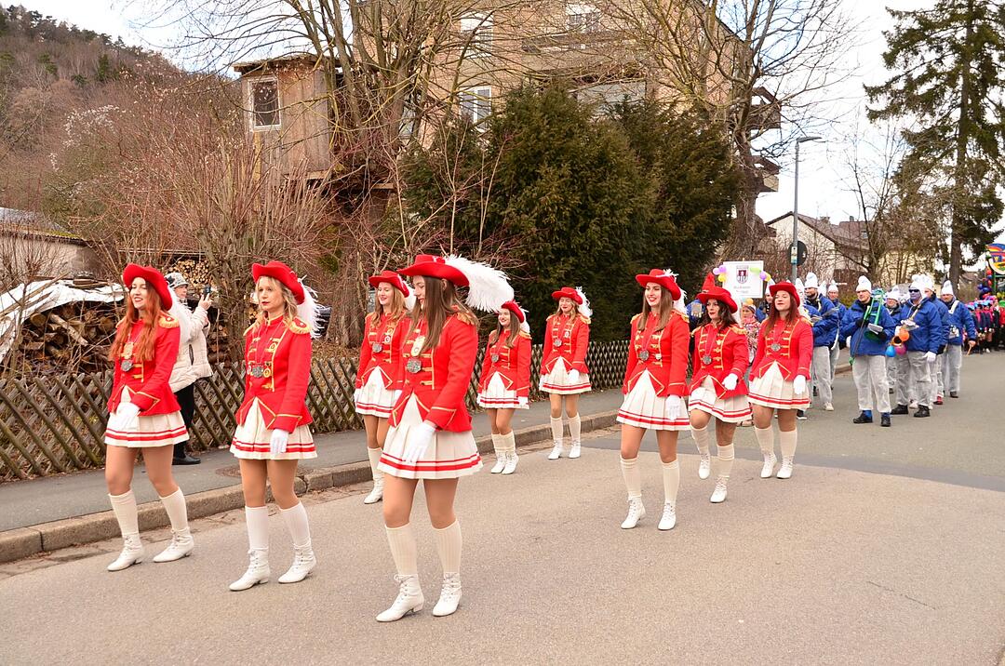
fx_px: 1045
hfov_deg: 51.4
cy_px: 333
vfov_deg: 35.4
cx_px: 502
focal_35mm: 38
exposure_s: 1/400
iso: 400
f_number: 5.6
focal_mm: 25
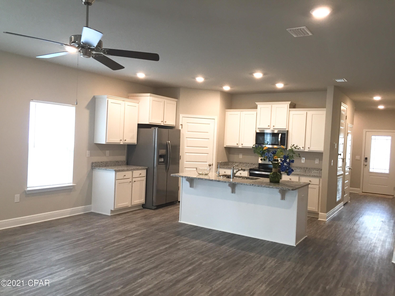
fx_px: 331
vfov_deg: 48.2
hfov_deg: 61.7
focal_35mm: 29
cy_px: 148
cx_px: 198
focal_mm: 4.15
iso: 50
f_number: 2.2
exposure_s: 1/30
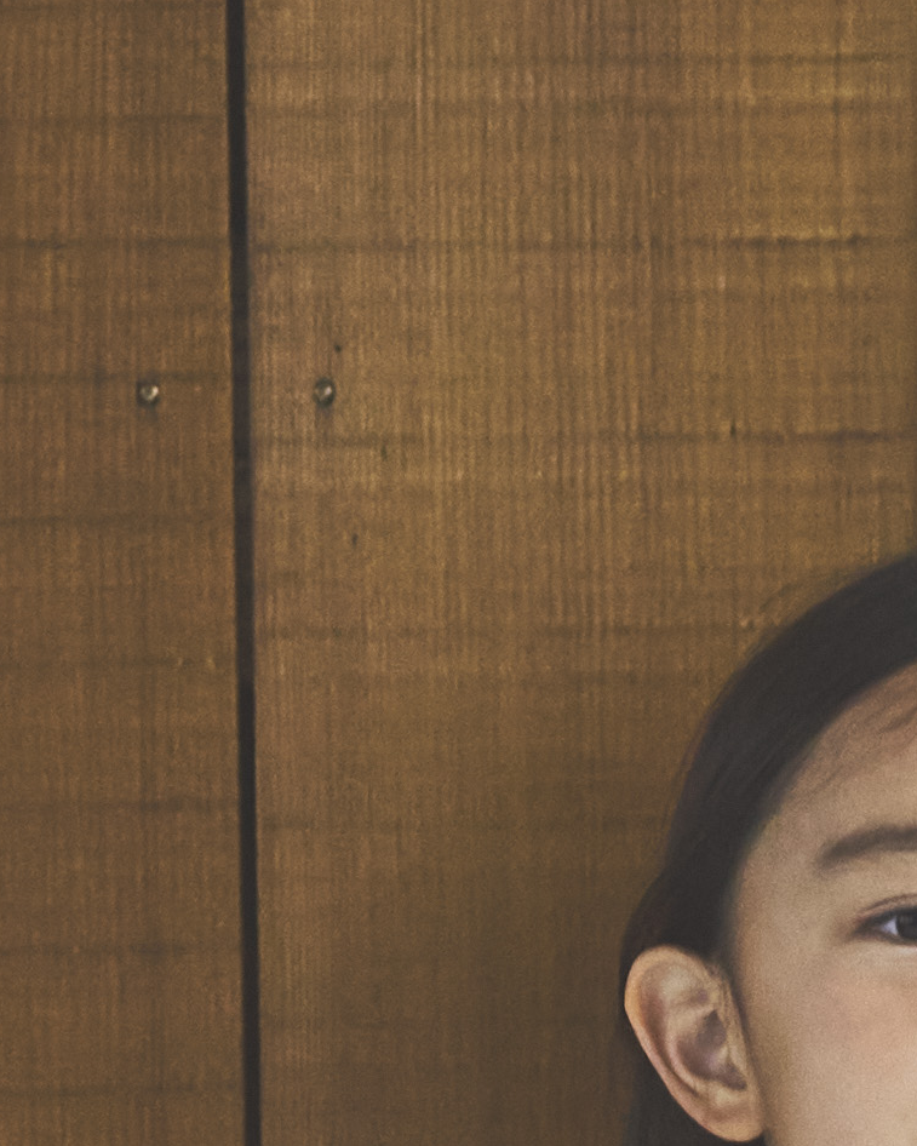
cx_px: 836
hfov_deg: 2.6
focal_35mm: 601
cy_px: 2642
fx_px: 20385
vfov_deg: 3.2
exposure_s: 1/160
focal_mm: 101
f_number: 2.8
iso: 2000
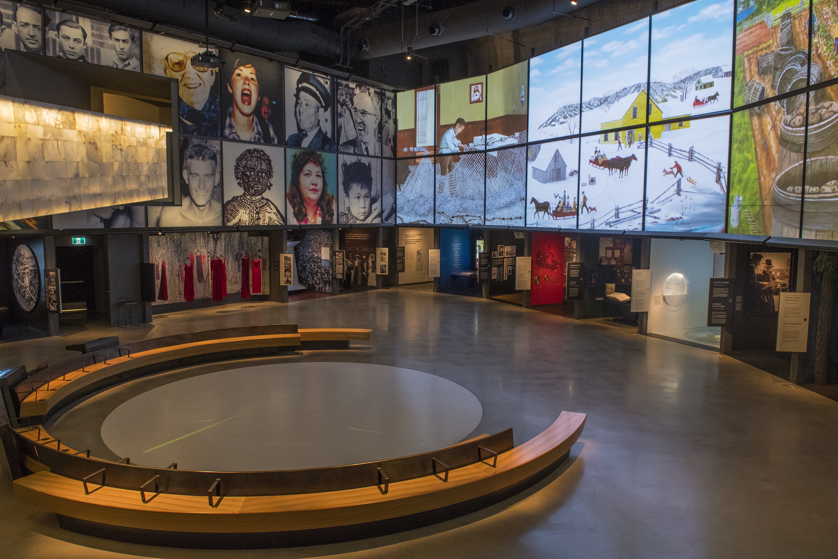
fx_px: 594
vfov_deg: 50.4
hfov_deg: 70.4
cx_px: 419
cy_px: 280
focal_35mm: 26
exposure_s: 1/20
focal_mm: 17
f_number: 8
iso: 2000
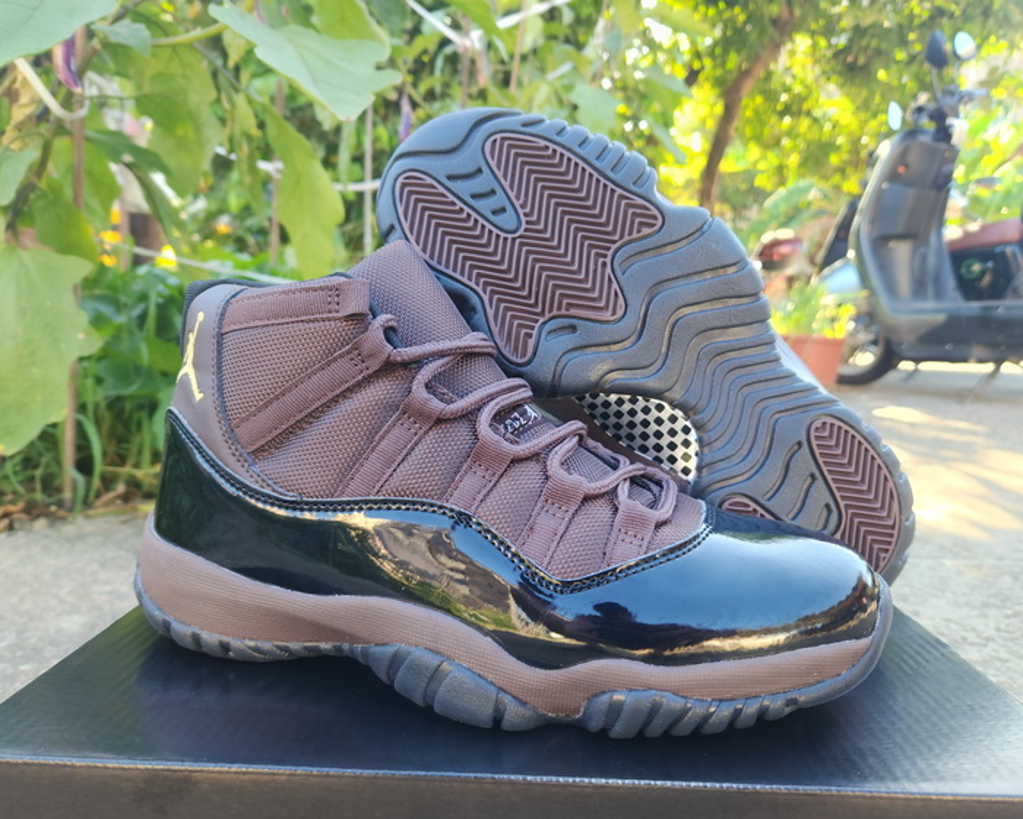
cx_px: 533
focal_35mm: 25
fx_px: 757
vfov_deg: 56.8
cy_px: 413
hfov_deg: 68.1
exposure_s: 1/50
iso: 20
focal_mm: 5.4
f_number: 1.8
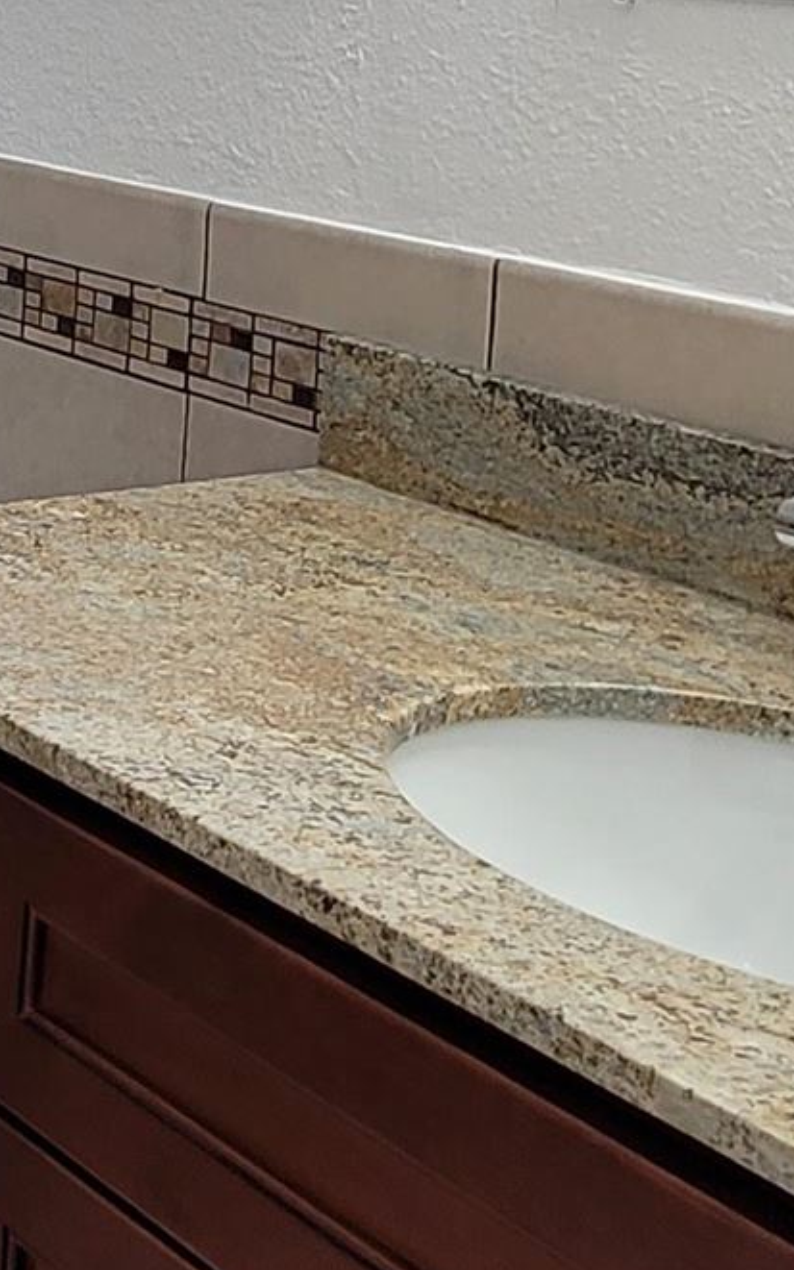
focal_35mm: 64
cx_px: -208
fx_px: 2216
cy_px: 121
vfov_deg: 30.5
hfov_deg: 19.0
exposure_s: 1/60
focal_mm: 2.2
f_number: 2.2
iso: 80
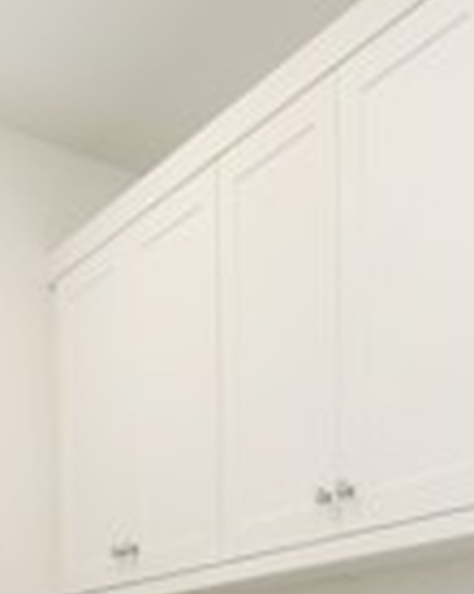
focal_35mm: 61
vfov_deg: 26.8
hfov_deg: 23.7
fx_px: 1072
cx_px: 487
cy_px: 745
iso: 250
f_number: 4
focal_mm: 14
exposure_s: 1/60
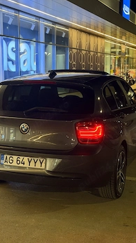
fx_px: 385
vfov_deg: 34.9
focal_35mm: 60
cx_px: 60
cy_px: 127
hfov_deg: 20.0
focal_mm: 6.76
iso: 250
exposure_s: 1/33
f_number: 1.78
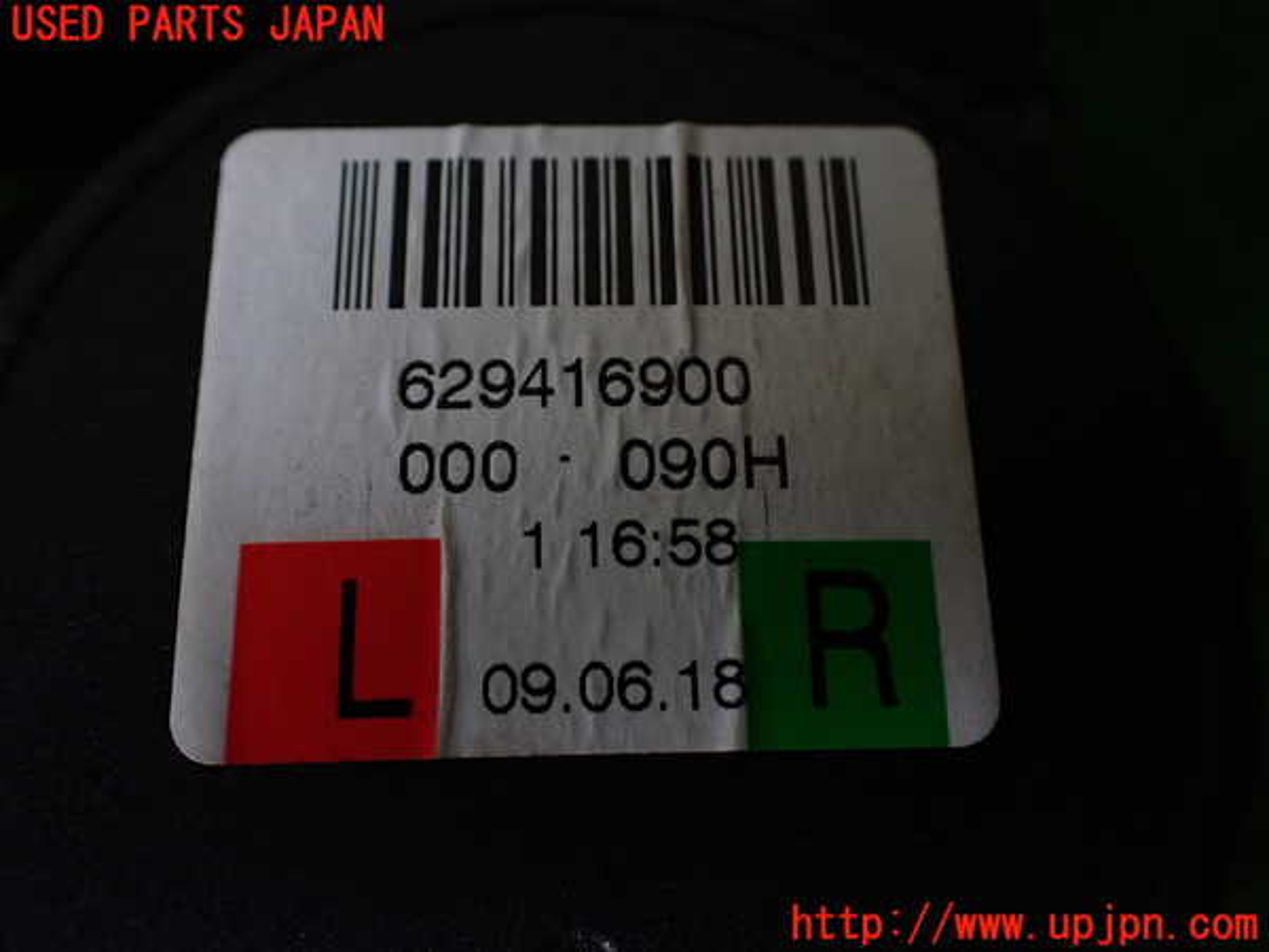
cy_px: 476
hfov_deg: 60.0
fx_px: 1100
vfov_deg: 46.8
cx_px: 634
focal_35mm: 30
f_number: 2.3
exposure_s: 1/125
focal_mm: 5.4
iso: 200
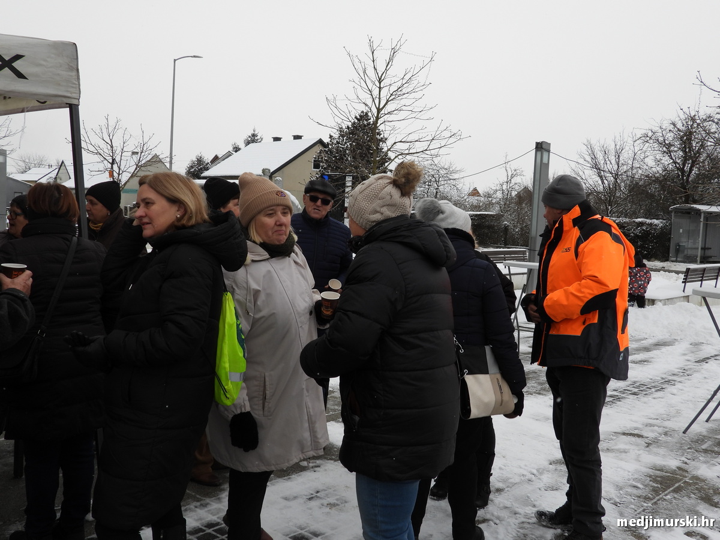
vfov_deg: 40.7
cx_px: 360
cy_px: 270
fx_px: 728
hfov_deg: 52.6
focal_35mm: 35
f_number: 3.2
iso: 100
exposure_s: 1/640
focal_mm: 6.3
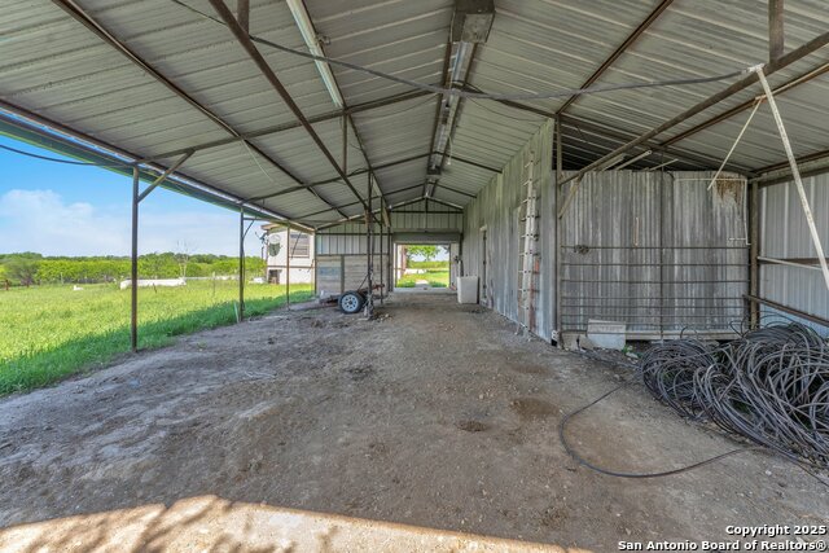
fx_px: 322
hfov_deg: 104.2
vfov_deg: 81.2
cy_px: 276
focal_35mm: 14
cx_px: 414
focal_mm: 14
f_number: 10
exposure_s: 1/13
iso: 100
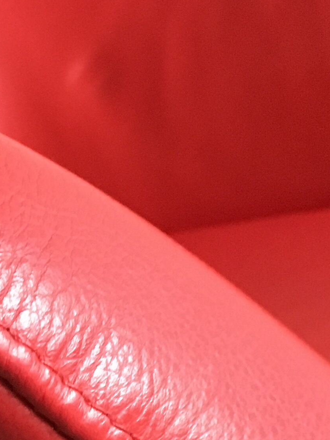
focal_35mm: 105
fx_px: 1335
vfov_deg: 18.3
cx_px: -20
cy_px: 432
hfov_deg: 13.8
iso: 250
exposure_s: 1/17
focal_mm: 4.15
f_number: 2.2
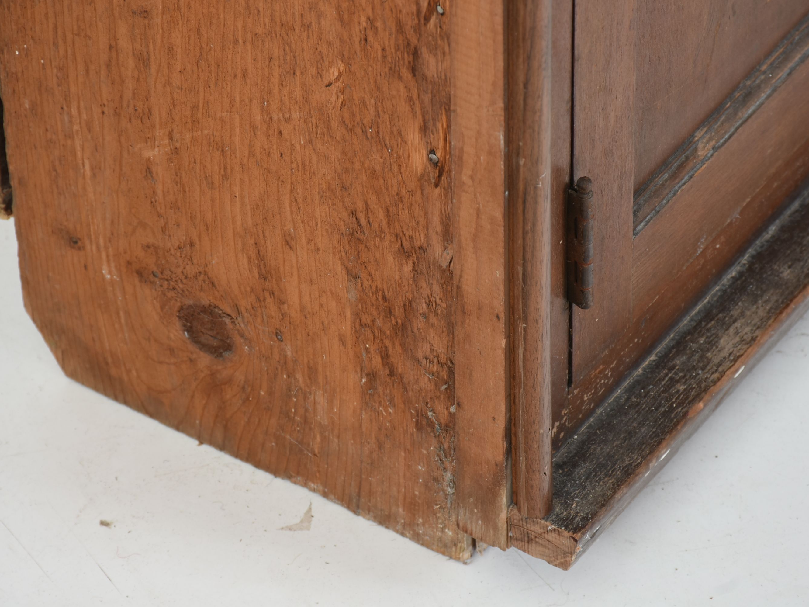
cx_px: 410
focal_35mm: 198
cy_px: 303
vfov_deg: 7.5
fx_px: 4628
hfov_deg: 10.0
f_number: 10
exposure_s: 1/80
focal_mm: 122
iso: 200
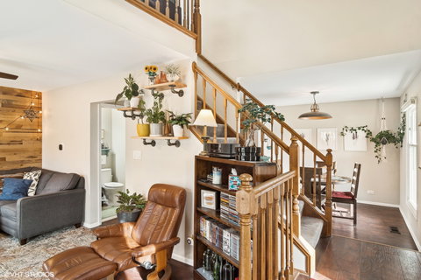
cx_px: 210
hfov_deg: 90.0
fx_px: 210
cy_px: 140
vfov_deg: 67.4
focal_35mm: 18
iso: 200
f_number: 8
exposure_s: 1/8
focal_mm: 12
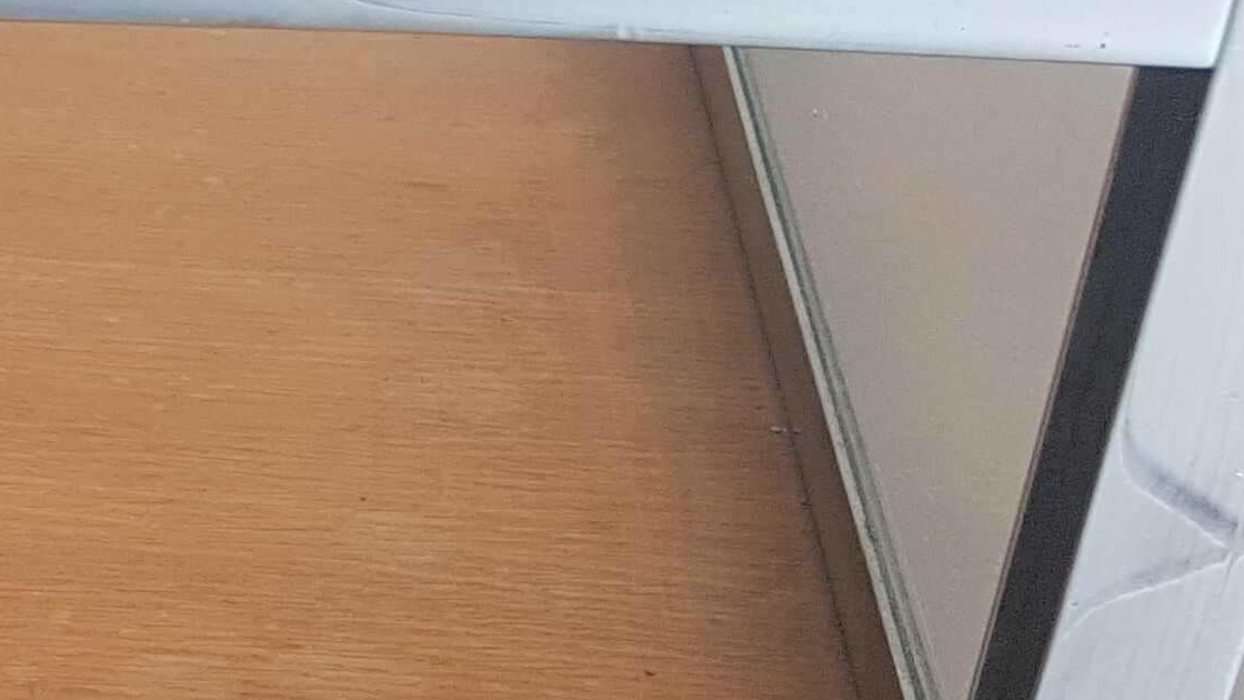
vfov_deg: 11.7
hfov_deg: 17.9
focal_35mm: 102
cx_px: -787
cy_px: 770
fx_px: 3365
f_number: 1.7
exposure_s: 1/50
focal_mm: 4.2
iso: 50
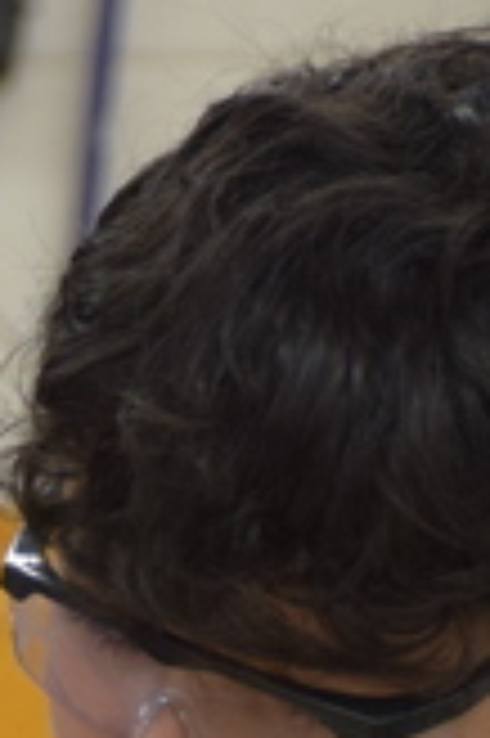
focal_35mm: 797
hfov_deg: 1.7
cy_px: 875
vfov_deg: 2.6
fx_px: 16308
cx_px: -409
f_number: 5.3
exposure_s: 1/60
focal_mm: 85
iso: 720
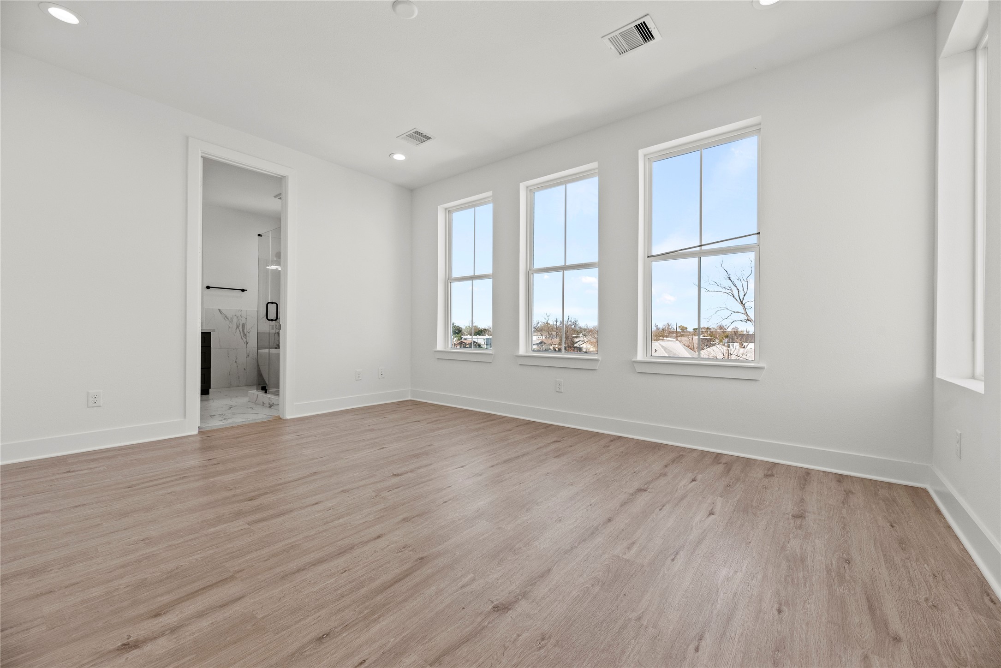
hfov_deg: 104.2
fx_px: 389
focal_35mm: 14
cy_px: 334
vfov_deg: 81.2
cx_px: 500
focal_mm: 14
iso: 800
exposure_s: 1/100
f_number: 8
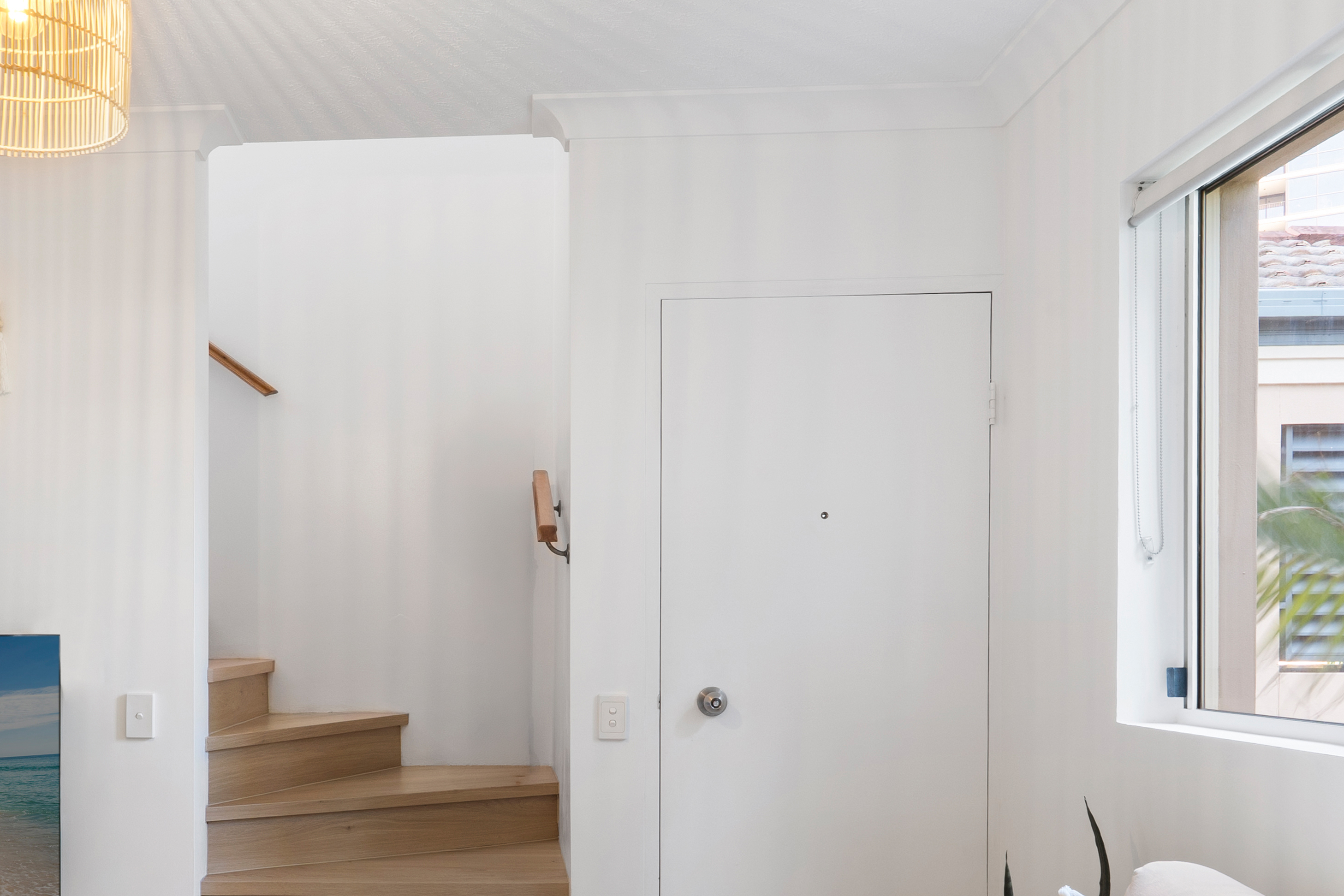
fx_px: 1345
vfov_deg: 35.9
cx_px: 422
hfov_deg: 51.9
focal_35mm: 36
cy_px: 682
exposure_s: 1/1.25
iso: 160
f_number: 13
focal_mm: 17.5
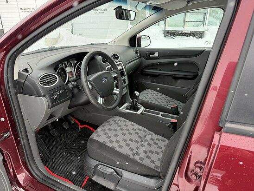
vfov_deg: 56.8
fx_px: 176
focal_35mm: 24
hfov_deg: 71.6
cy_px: 96
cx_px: 127
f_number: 1.78
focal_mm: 6.76
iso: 100
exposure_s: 1/270
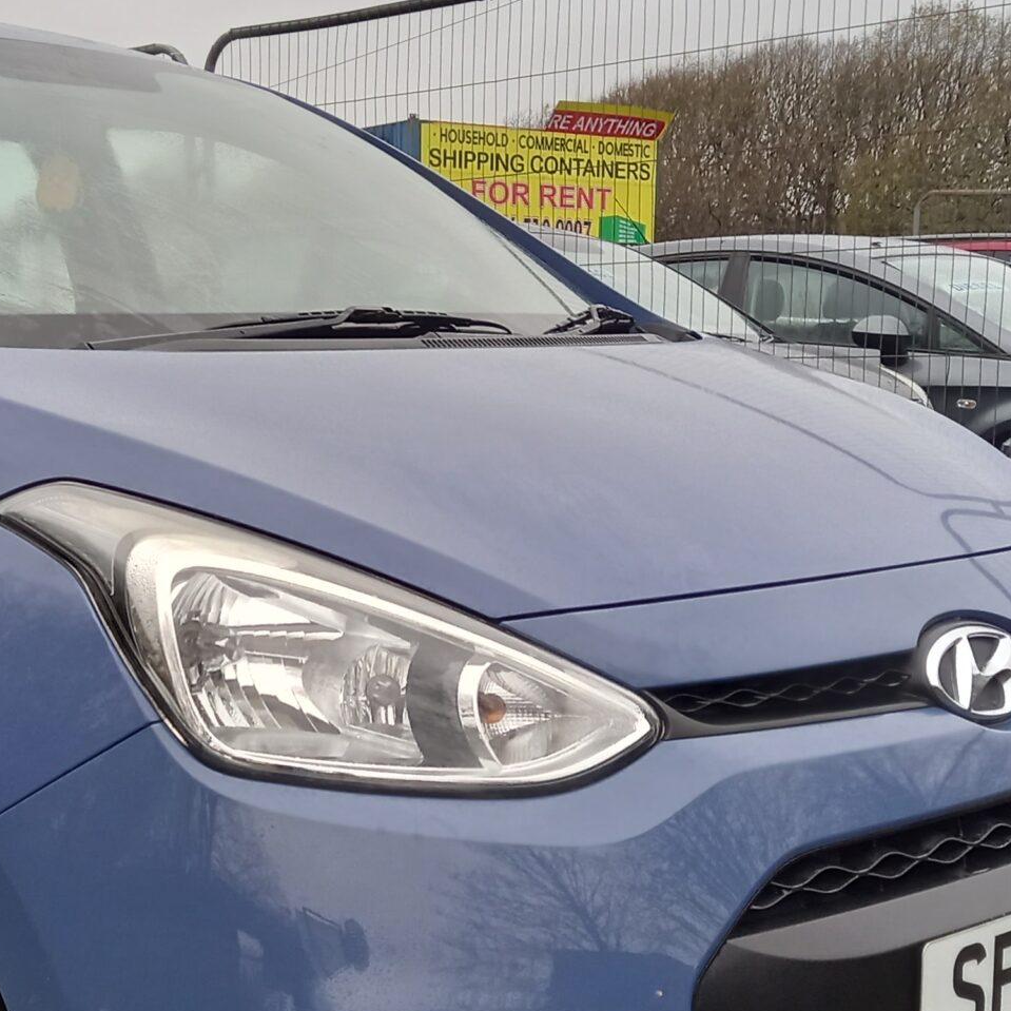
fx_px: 1950
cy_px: 639
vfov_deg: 29.0
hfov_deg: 28.5
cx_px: 219
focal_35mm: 59
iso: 80
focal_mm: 4.6
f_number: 2
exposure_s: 1/60
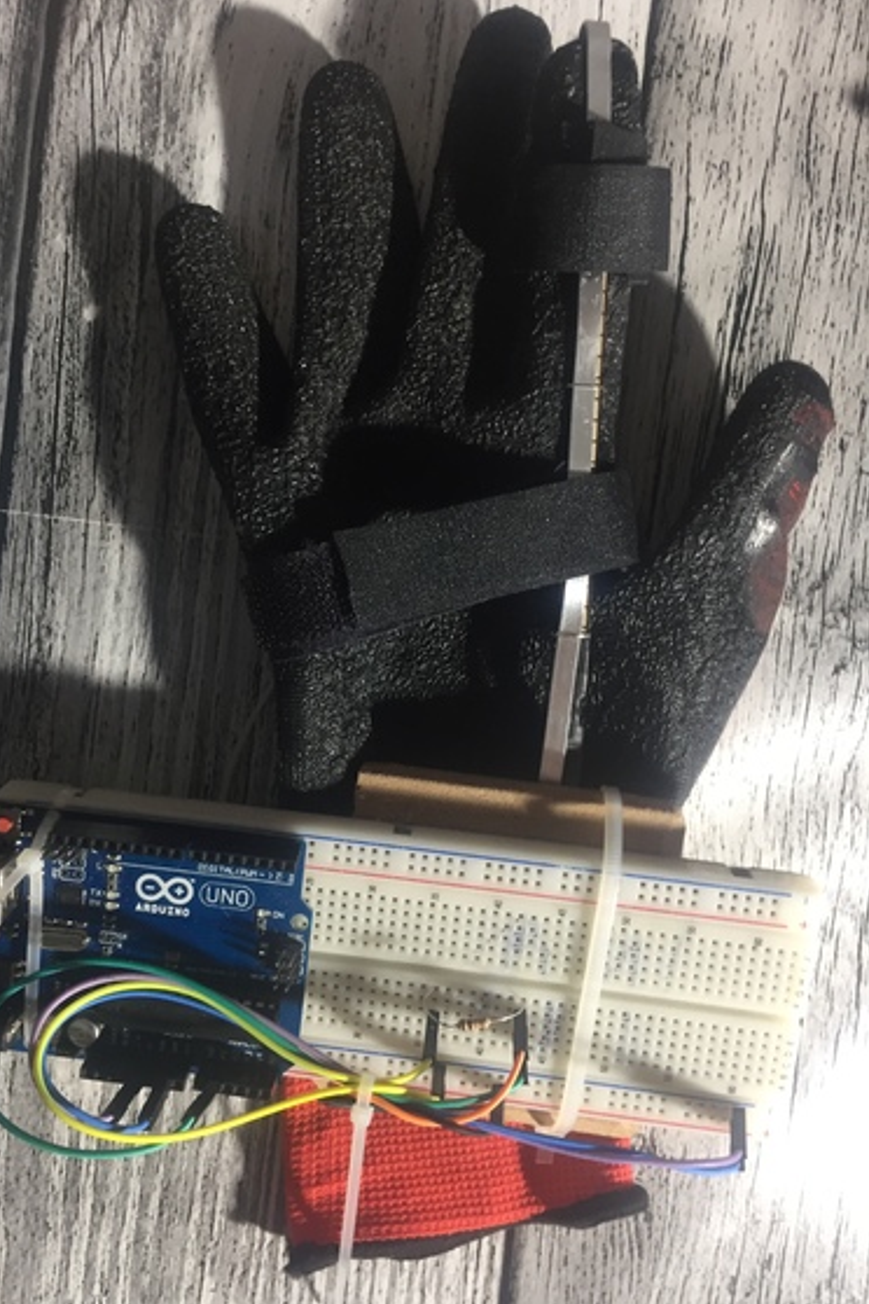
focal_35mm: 31
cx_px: 381
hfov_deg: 42.2
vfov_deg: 60.3
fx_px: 1122
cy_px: 646
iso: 100
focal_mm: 4.15
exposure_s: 1/33
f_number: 2.2
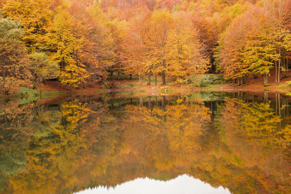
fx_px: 291
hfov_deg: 53.1
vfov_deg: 36.9
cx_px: 144
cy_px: 95
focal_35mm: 36
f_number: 8
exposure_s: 1
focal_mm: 35
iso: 100
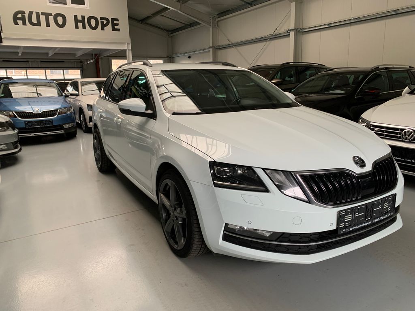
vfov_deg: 53.1
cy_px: 156
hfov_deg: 67.3
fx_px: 312
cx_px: 208
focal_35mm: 26
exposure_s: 1/60
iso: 160
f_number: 1.8
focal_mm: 4.25
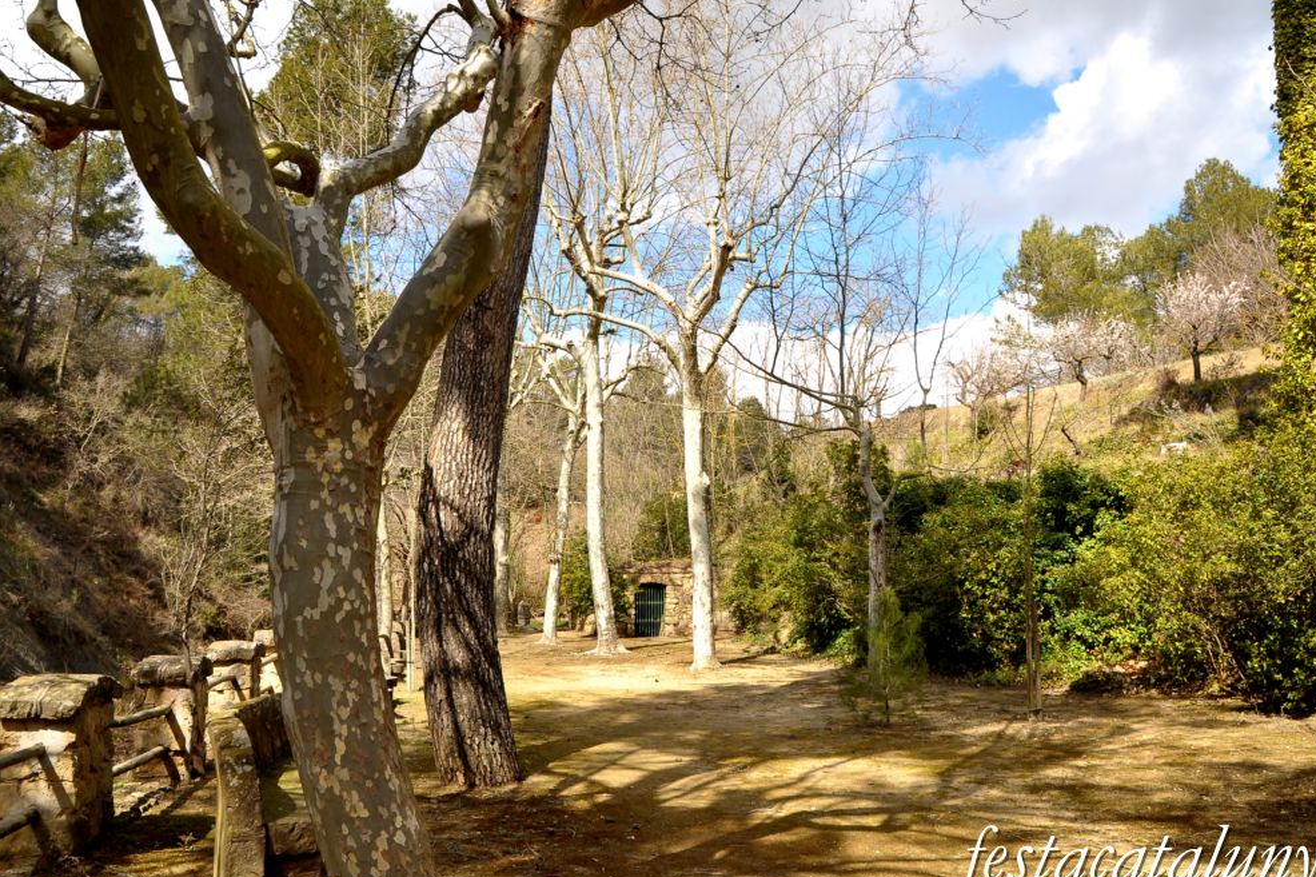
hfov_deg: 65.5
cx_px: 682
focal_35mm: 28
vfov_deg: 46.4
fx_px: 1023
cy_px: 451
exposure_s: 1/320
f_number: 9
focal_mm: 18
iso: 200
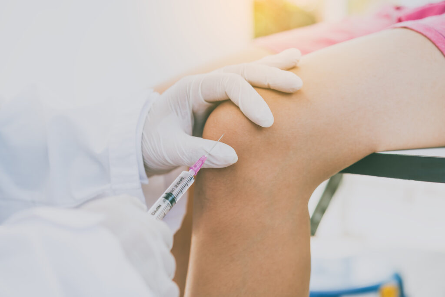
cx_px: 222
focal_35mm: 60
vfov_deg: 22.7
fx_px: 742
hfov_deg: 33.4
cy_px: 148
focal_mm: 60
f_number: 4
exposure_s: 1/400
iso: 160
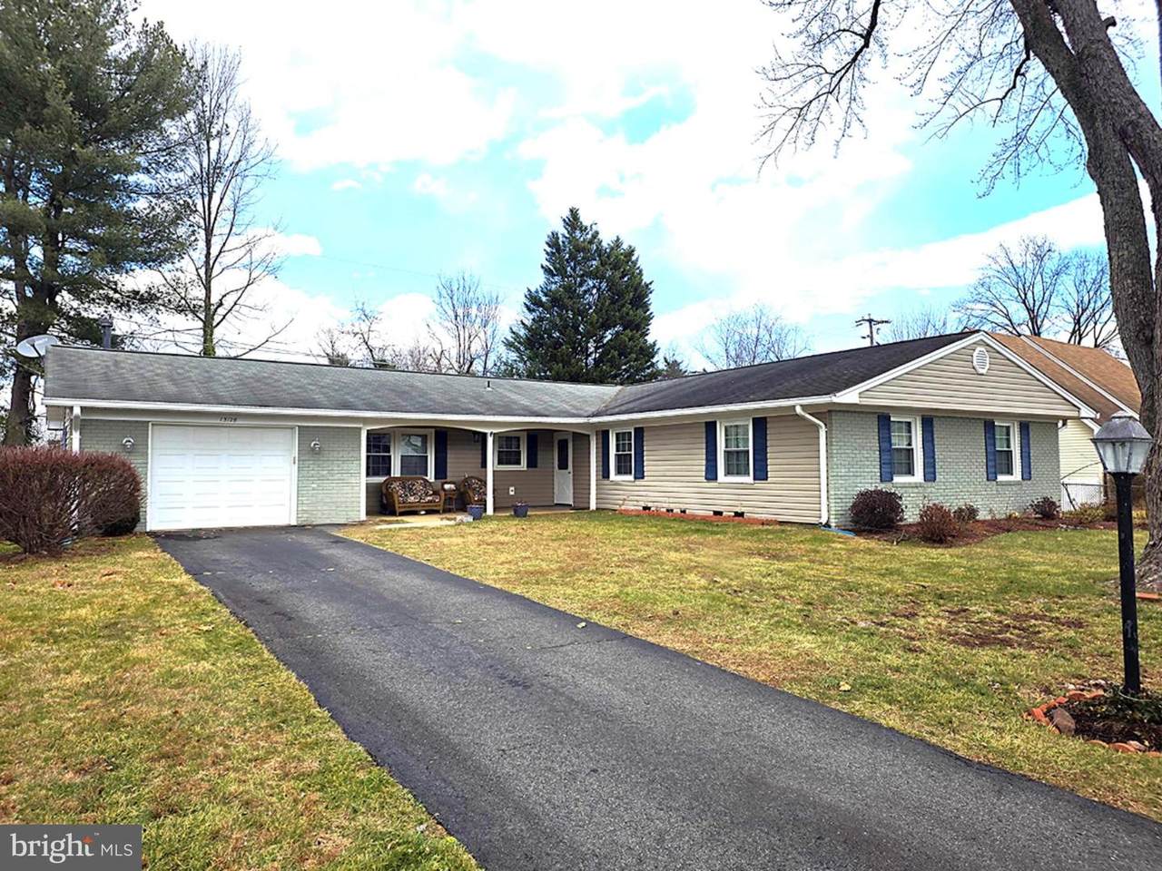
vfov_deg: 58.9
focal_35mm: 23
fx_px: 772
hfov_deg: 73.9
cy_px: 436
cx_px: 581
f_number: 1.7
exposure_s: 1/2825
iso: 80
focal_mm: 6.25
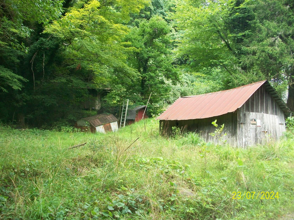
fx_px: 289
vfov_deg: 41.8
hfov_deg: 54.0
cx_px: 147
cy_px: 110
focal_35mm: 34
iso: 80
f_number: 2.8
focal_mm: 5.7
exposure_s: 1/125
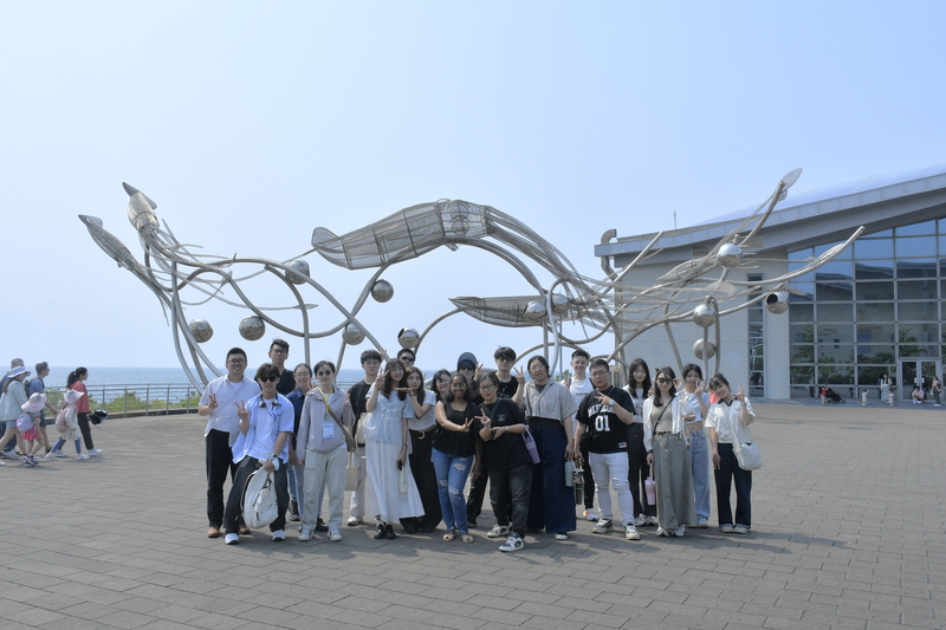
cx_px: 473
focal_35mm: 27
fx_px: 709
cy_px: 315
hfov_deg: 67.4
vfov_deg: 47.9
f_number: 11
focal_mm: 18
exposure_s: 1/500
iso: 250
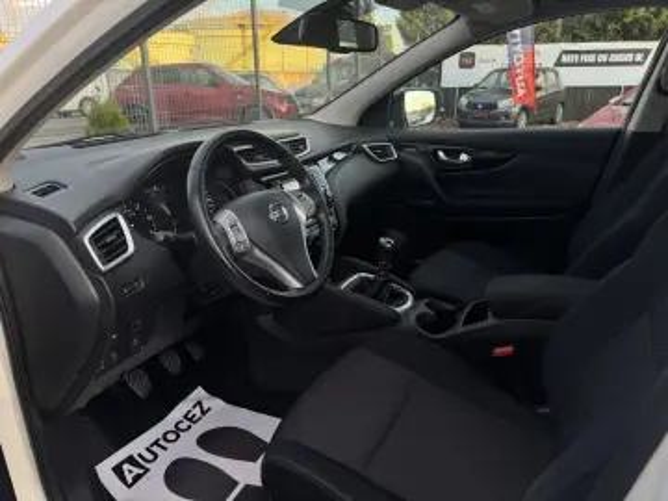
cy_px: 250
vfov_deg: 56.8
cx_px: 334
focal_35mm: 24
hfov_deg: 71.6
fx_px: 463
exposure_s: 1/172
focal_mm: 6.76
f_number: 1.78
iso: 64
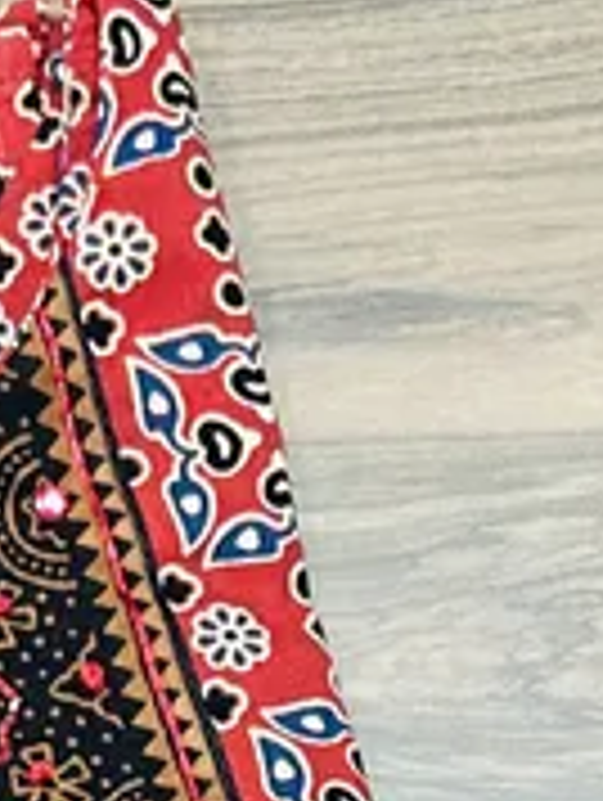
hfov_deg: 10.1
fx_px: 3383
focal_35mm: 146
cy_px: 1652
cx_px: 32
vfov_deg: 11.9
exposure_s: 1/50
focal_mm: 5.7
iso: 160
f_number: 1.5
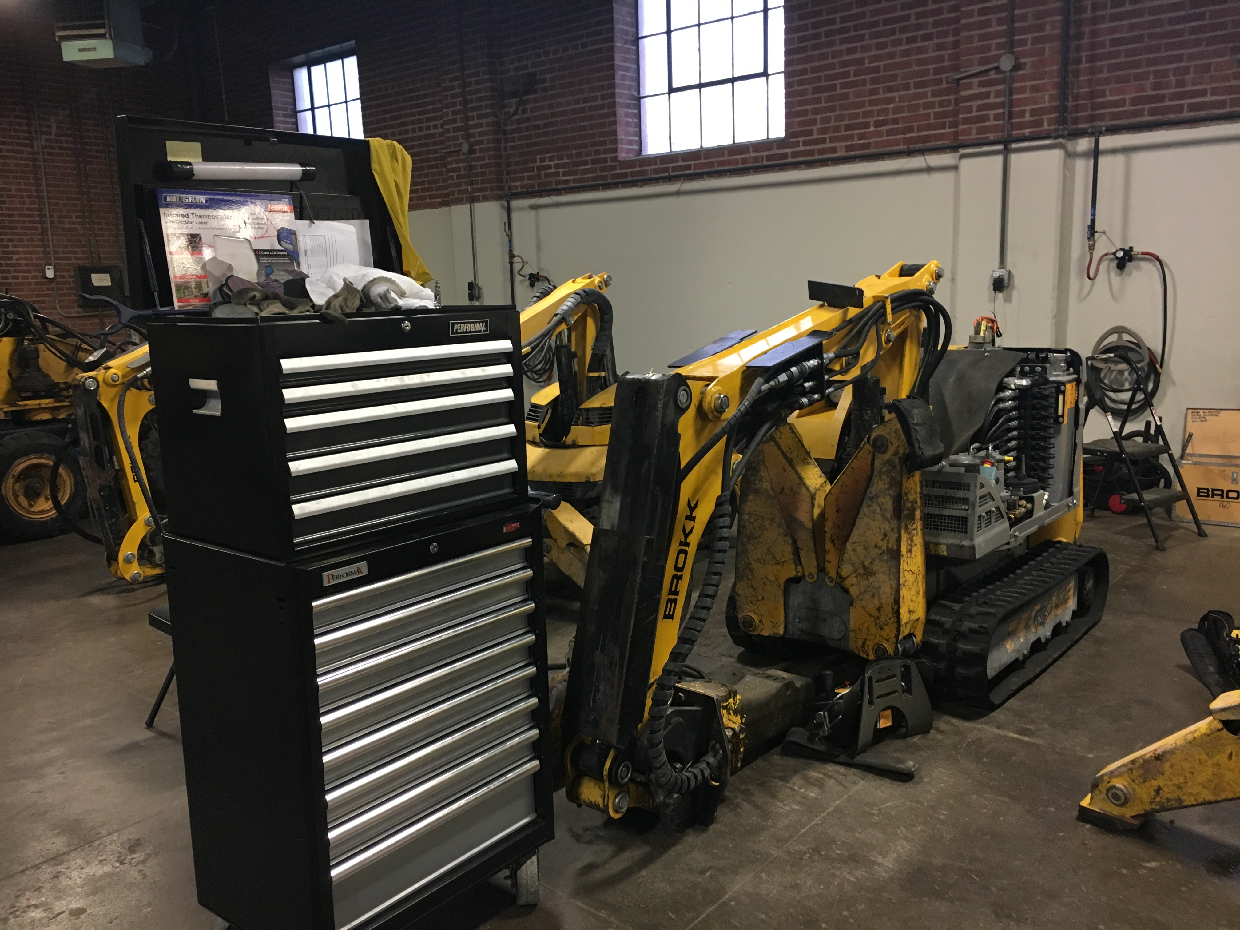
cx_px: 620
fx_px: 1039
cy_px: 465
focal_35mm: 29
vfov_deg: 48.2
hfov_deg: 61.7
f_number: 2.2
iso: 100
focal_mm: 4.15
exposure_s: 1/30
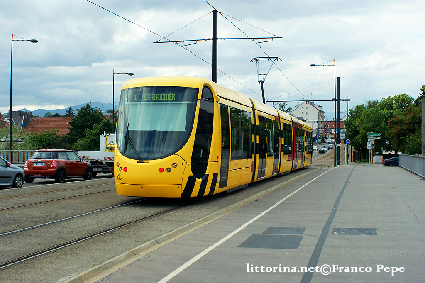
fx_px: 531
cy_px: 142
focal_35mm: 45
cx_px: 212
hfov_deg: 43.6
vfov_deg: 29.8
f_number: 7.1
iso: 400
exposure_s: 1/500
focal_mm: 30
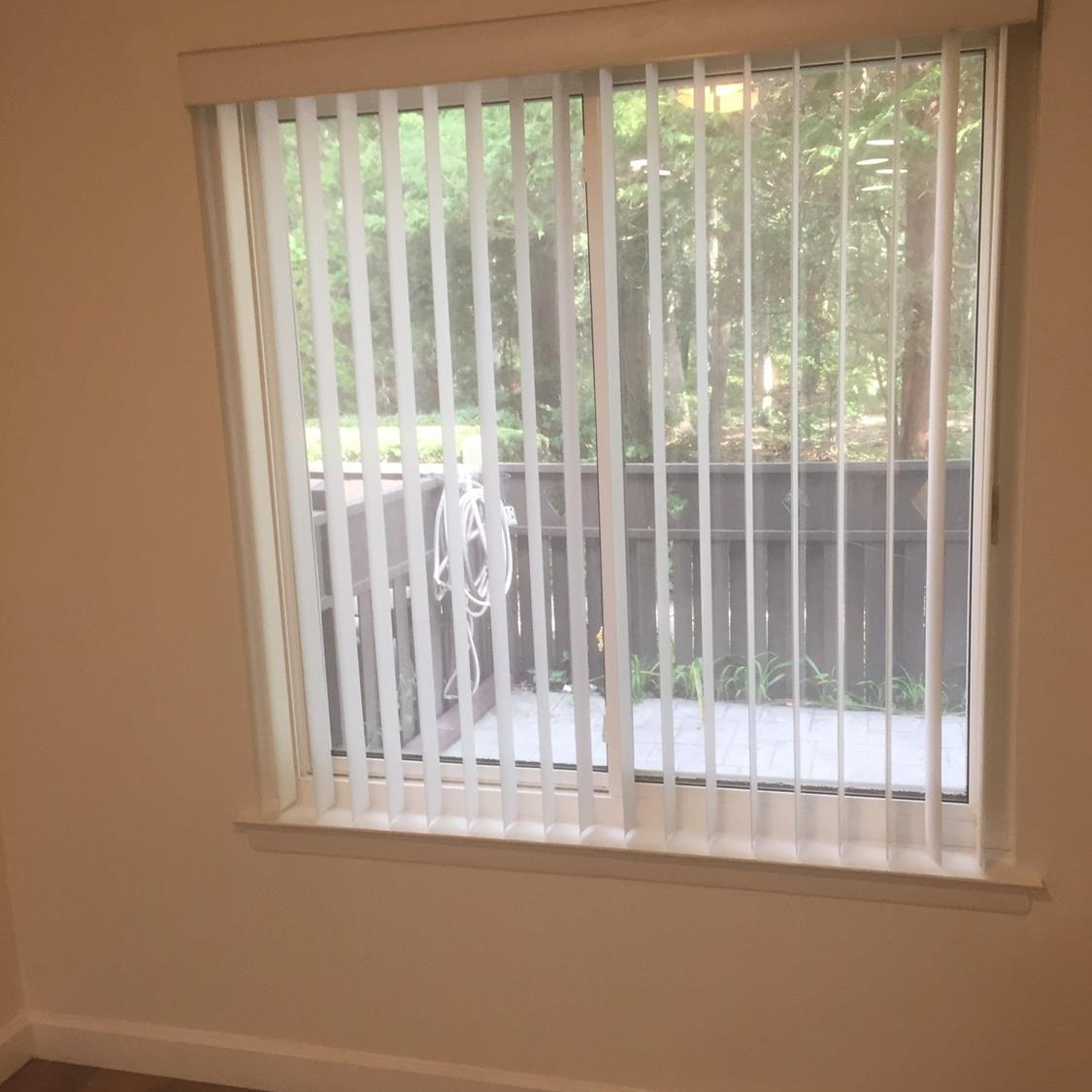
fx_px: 1249
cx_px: 551
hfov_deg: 47.2
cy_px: 578
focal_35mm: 35
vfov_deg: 47.2
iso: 32
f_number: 2.2
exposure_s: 1/30
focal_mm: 4.15
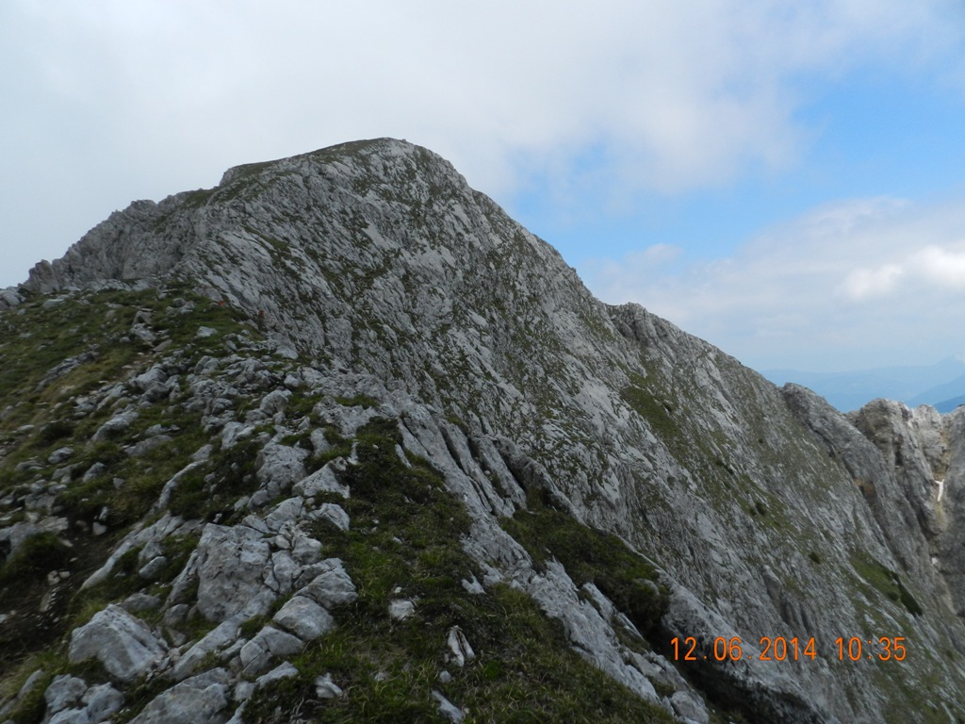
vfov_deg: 58.9
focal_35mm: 23
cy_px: 362
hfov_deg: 73.9
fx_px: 641
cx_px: 482
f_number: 4.5
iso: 160
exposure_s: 1/800
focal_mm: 4
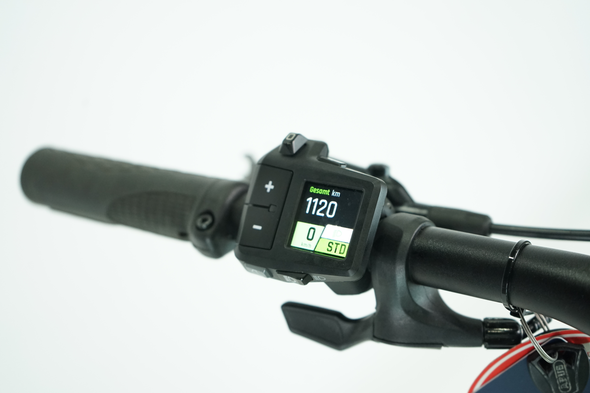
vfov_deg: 26.5
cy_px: 196
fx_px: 836
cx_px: 295
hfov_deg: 38.9
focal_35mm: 51
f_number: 4.5
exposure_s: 1/200
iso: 2000
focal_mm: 51
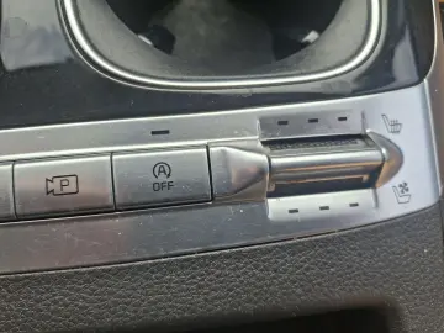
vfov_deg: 54.9
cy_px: 166
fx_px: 321
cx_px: 222
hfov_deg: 69.4
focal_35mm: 25
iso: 32
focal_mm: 4.69
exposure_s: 1/675
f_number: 1.8
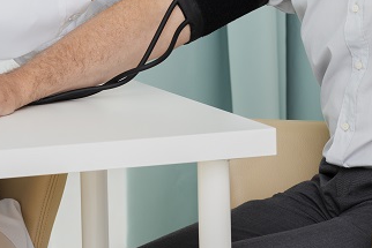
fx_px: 2181
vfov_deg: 6.5
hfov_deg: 9.7
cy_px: -49
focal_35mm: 211
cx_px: 206
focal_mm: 85
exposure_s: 1/160
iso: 160
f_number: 7.1
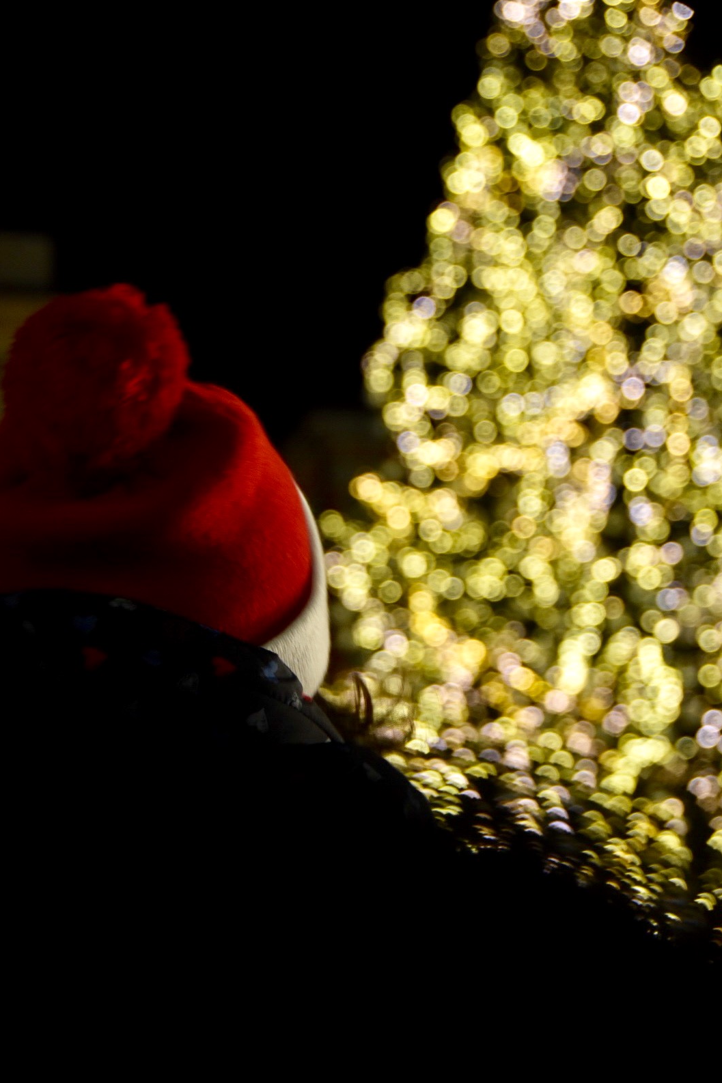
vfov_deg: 21.5
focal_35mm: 95
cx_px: 367
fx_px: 2858
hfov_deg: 14.4
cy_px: 552
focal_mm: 62
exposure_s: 1/20
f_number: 4.8
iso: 1600
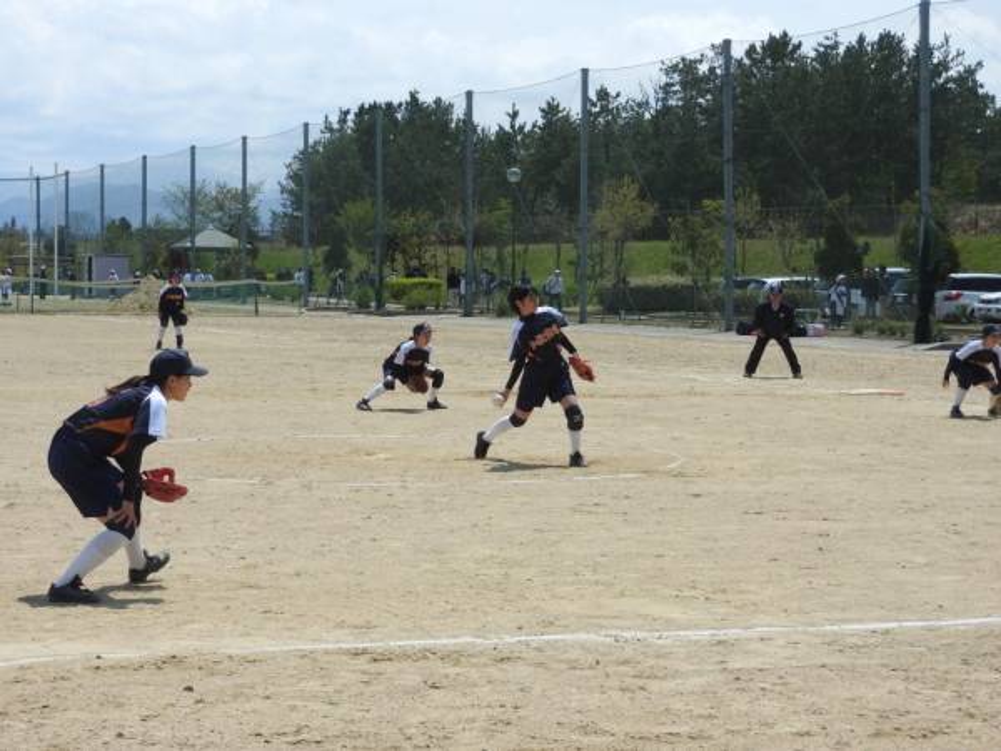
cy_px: 376
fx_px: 2458
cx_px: 500
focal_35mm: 85
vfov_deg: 17.4
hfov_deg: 23.0
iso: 100
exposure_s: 1/800
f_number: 4.5
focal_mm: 15.2
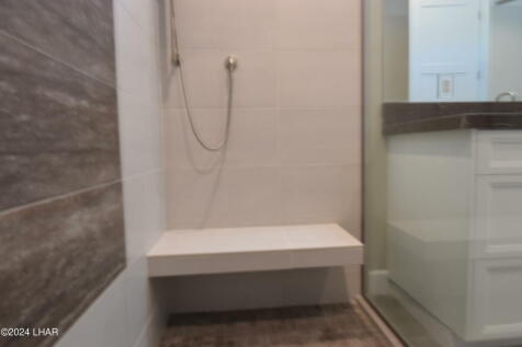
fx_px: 304
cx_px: 261
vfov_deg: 59.5
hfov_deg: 81.2
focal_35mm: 21
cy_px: 174
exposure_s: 1/5
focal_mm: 14
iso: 100
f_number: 5.6
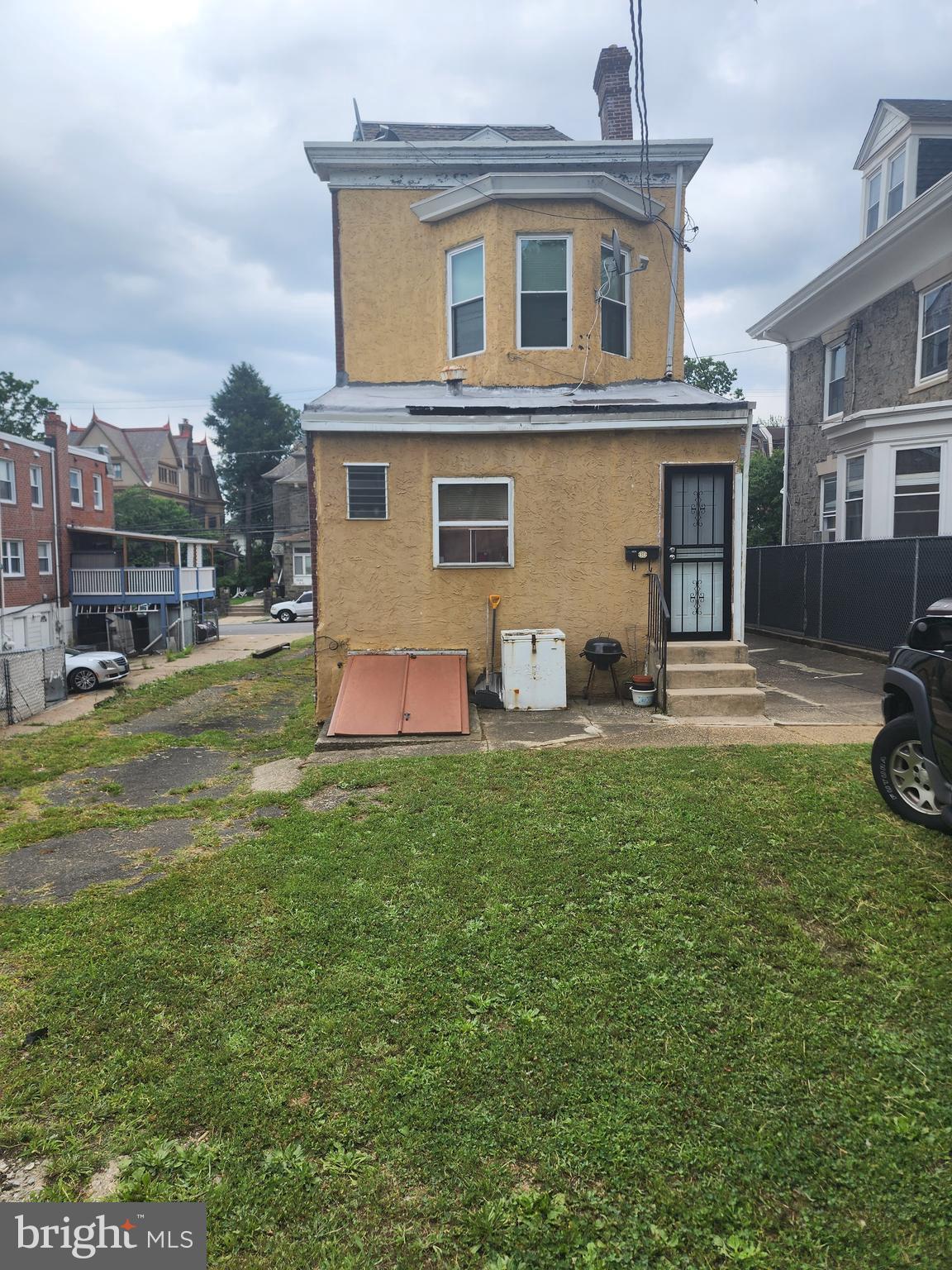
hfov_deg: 58.9
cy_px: 635
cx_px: 476
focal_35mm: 23
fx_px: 843
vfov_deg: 73.9
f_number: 1.8
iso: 12
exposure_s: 1/662
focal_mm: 6.4
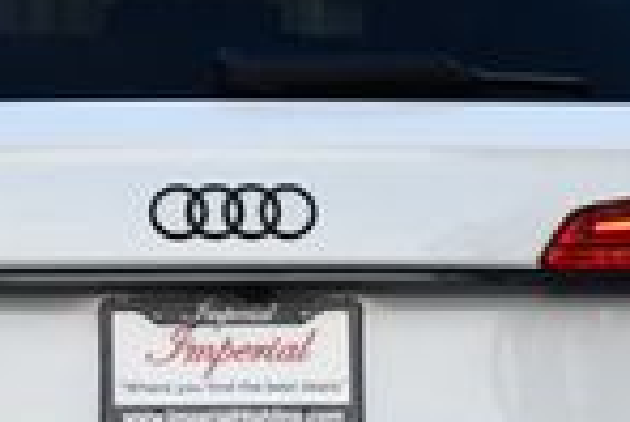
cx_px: 192
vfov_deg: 3.0
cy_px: 205
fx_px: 8180
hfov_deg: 4.4
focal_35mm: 467
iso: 640
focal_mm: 72
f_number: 4.8
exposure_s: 1/250
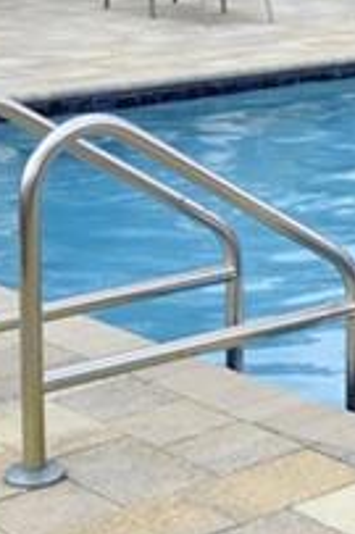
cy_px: 5
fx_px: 1645
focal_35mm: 111
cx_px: 468
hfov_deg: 12.0
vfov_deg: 18.0
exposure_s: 1/420
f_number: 6.4
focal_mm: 14.5
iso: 400
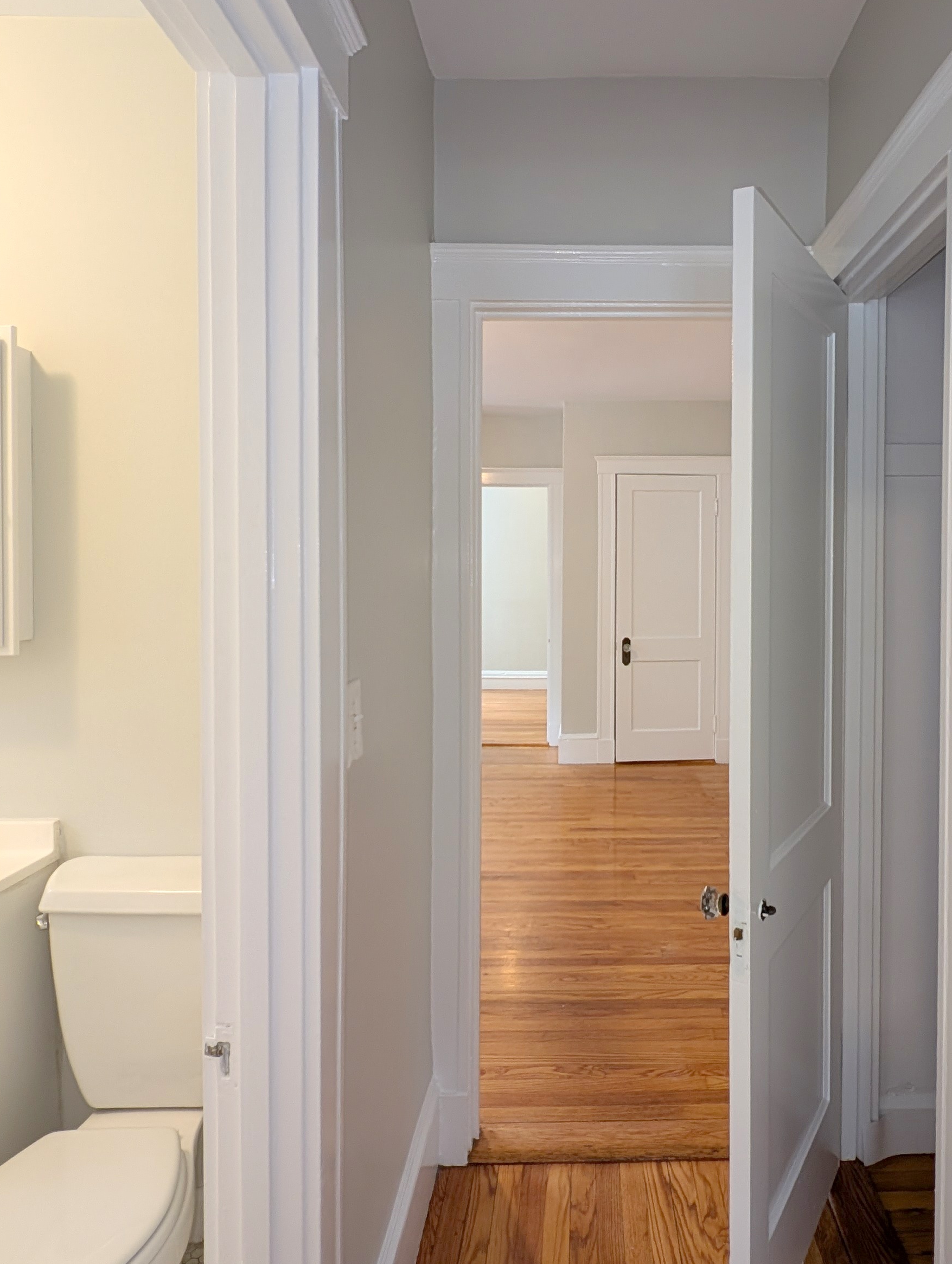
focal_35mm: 21
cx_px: 591
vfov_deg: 78.8
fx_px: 768
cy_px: 580
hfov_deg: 62.7
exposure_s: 1/30
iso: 96
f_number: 1.95
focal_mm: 2.23
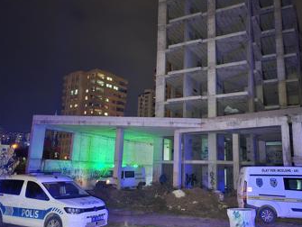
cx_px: 175
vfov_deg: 44.2
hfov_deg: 56.5
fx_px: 279
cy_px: 109
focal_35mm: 32
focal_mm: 6.3
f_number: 1.7
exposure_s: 1/14.3
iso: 1600
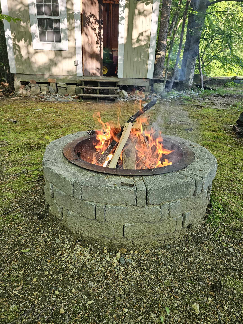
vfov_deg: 73.9
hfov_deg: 58.9
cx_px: 122
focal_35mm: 23
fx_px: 215
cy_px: 162
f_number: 1.7
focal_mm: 6.3
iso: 100
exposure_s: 1/180
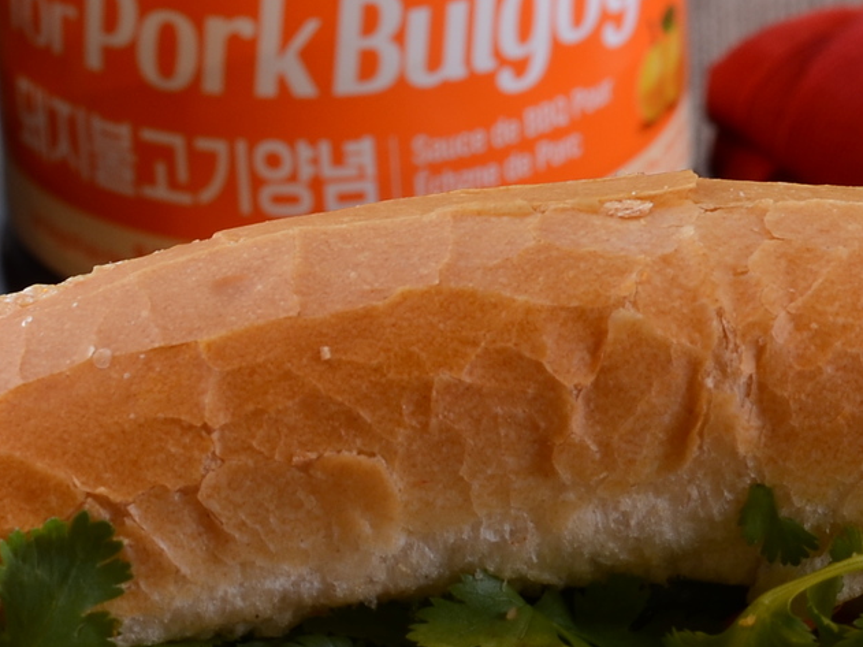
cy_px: 884
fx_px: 7004
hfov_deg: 7.0
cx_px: 594
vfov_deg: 5.3
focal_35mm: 281
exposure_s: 1/3
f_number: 8
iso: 100
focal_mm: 50
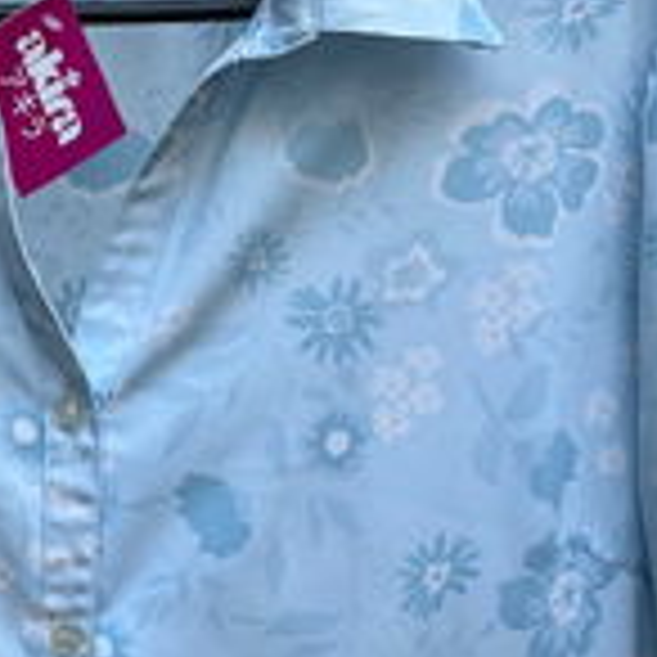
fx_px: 1804
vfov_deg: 20.5
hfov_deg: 20.1
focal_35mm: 84
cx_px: 14
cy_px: 461
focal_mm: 5.1
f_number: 1.6
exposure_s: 1/121
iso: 80
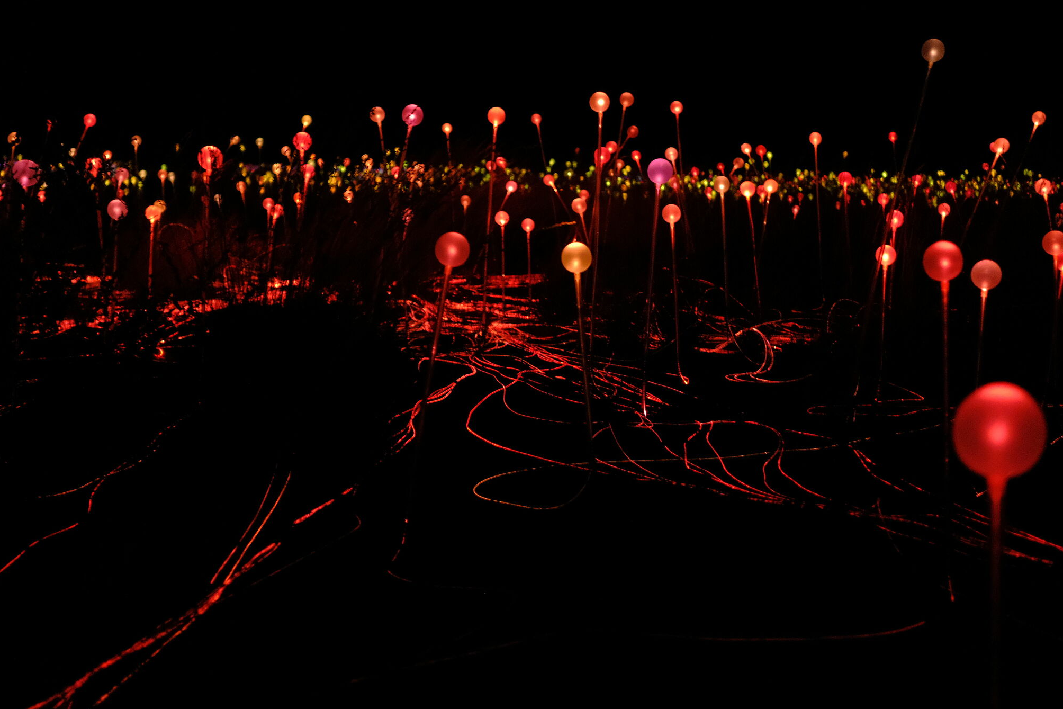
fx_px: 1447
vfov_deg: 27.5
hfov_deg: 40.3
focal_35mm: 49
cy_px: 353
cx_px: 501
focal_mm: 27
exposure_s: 1/8
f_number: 2.8
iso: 6400
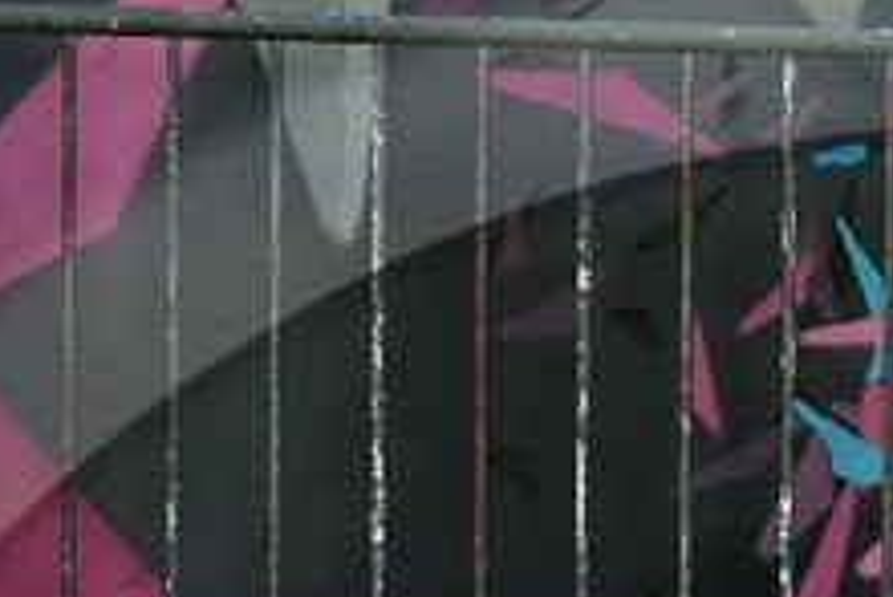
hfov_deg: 4.0
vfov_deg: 2.7
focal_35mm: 508
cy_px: 1624
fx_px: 12609
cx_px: 1027
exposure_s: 1/250
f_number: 5.6
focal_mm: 70
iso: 200
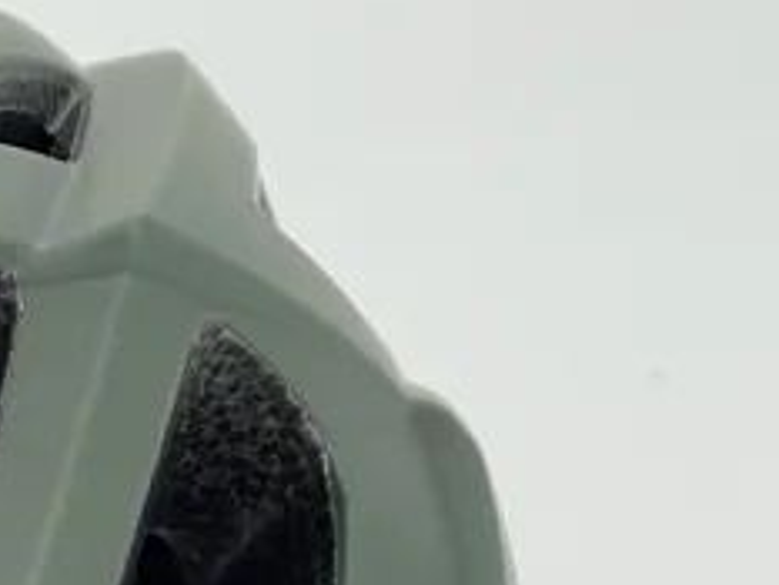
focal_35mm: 220
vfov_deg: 6.7
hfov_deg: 8.8
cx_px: -438
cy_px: 819
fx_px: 4953
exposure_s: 1/113
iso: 20
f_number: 2.2
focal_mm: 7.5
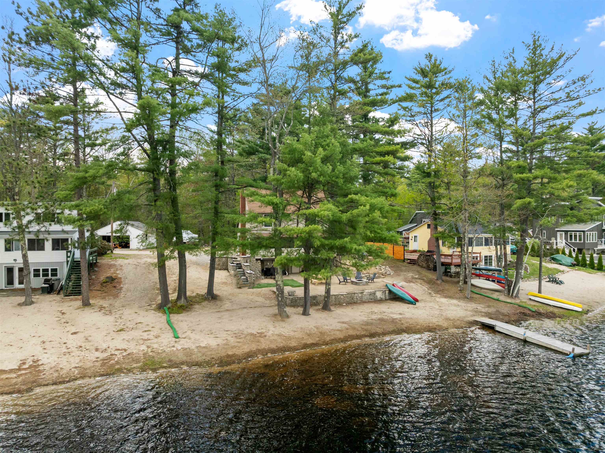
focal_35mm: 24
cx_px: 302
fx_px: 419
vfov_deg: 56.8
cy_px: 226
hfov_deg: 71.6
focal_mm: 12.29
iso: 360
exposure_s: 1/2000
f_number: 2.8
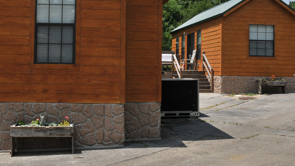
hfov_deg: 36.6
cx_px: 133
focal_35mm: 57
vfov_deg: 20.9
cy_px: 33
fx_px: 445
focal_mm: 21
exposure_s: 1/500
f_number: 10
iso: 200
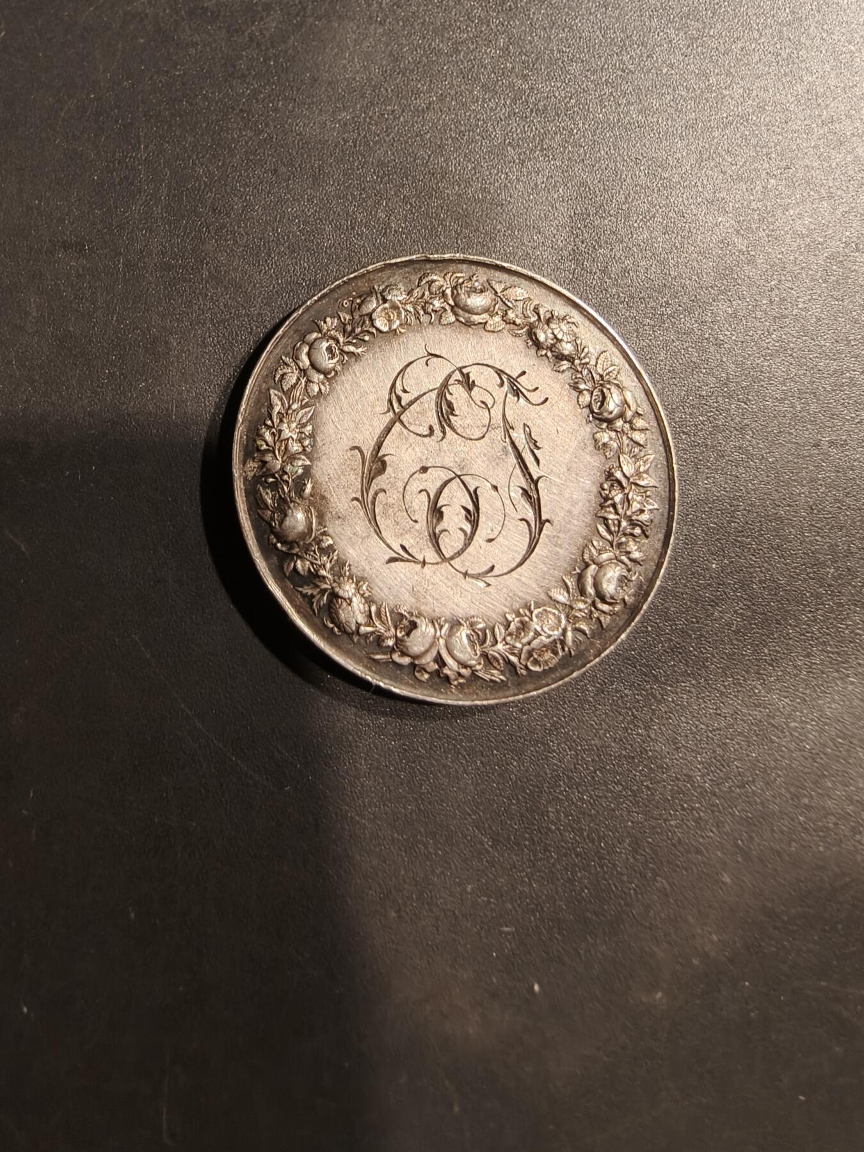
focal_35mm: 23
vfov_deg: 73.9
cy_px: 576
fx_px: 765
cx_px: 432
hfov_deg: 58.9
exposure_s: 1/92.6
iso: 160
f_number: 2
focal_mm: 2.32
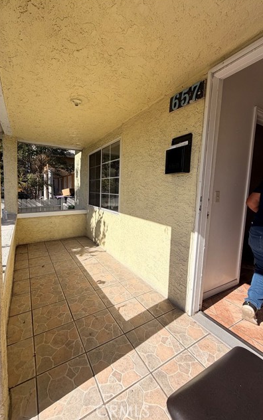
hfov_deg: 74.5
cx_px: 114
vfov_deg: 101.4
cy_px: 208
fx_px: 172
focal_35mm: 15
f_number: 2.2
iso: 32
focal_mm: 2.22
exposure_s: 1/770
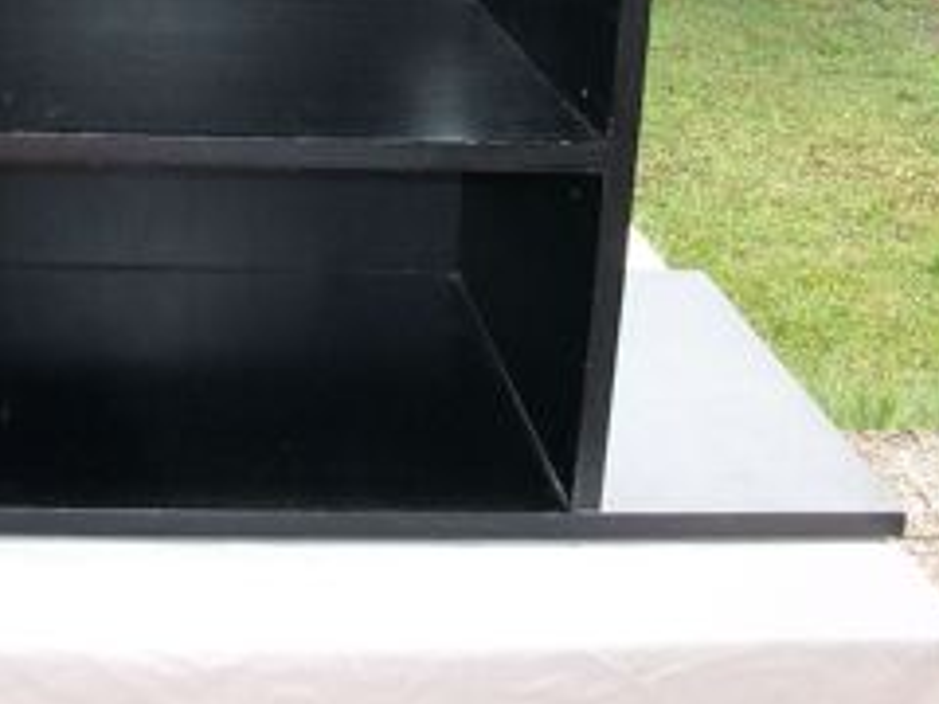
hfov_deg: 29.5
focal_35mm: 64
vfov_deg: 22.4
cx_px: 180
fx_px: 1736
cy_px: 70
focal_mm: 5.7
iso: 80
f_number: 2.9
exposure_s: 1/58.9
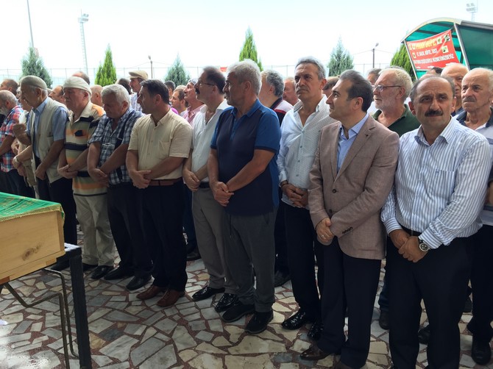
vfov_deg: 48.2
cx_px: 246
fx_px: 413
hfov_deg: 61.7
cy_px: 184
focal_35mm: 29
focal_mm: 4.15
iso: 32
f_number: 2.2
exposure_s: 1/104
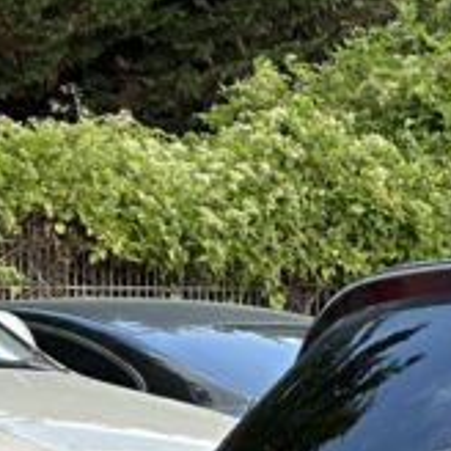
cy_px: 707
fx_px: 4909
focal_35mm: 333
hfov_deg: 5.2
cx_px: 938
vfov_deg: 5.2
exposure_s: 1/121
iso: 40
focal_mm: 9
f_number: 2.8
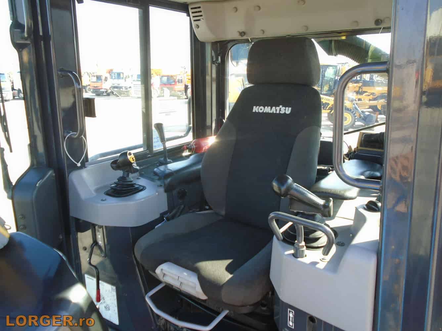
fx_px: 332
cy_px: 166
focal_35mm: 26
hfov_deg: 67.3
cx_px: 221
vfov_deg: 53.1
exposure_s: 1/80
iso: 100
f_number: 3.2
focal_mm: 4.6
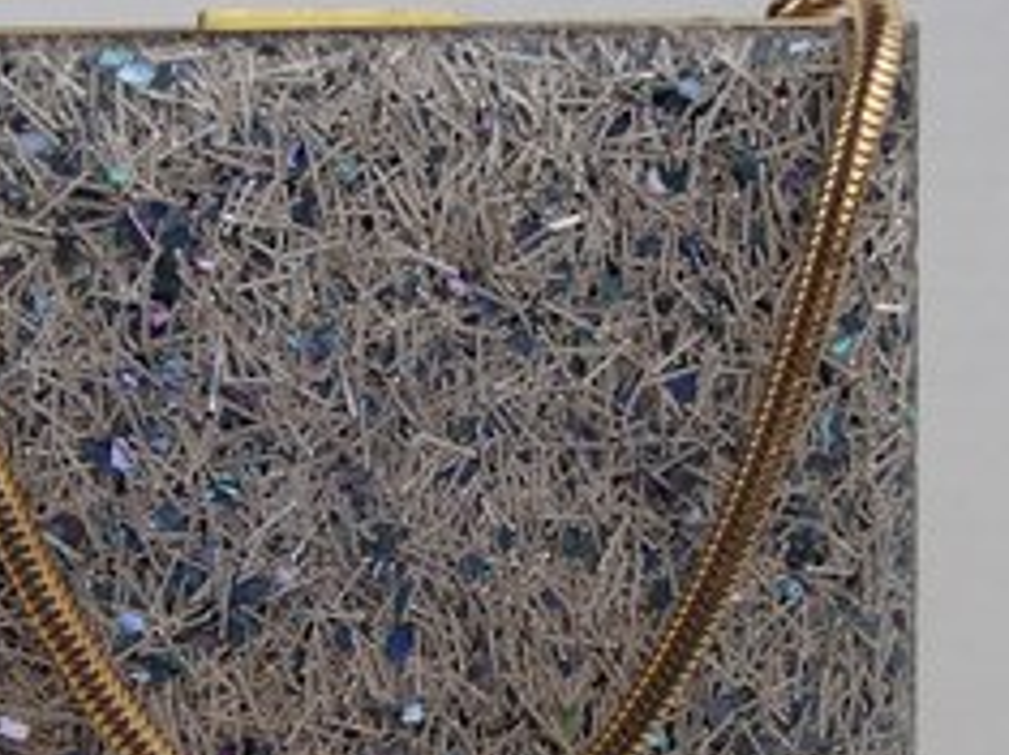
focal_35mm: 54
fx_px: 1573
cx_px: 337
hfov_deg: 35.2
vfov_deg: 26.9
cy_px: 478
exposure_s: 1/160
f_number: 4.7
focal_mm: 6.64
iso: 250
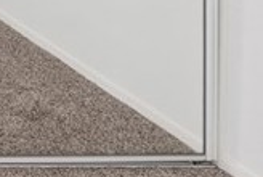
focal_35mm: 106
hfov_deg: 13.5
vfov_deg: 11.5
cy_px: -192
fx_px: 776
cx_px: -385
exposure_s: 1/2
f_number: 5.6
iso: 400
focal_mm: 17
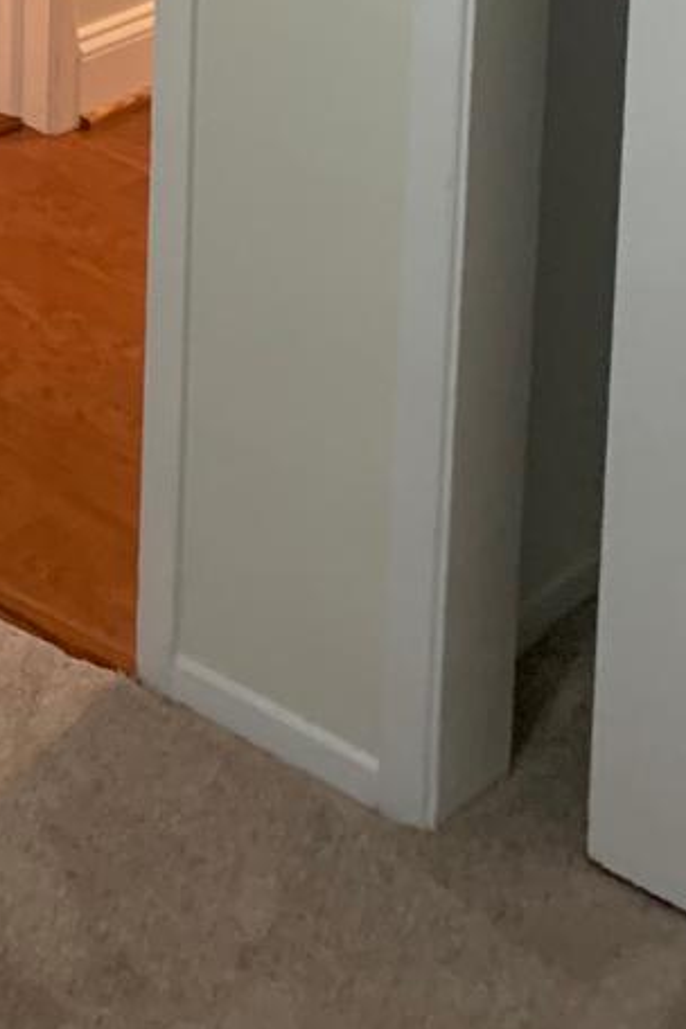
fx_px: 2601
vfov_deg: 19.9
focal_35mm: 91
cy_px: -429
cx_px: -253
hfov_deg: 14.3
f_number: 1.8
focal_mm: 4.25
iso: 250
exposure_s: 1/60
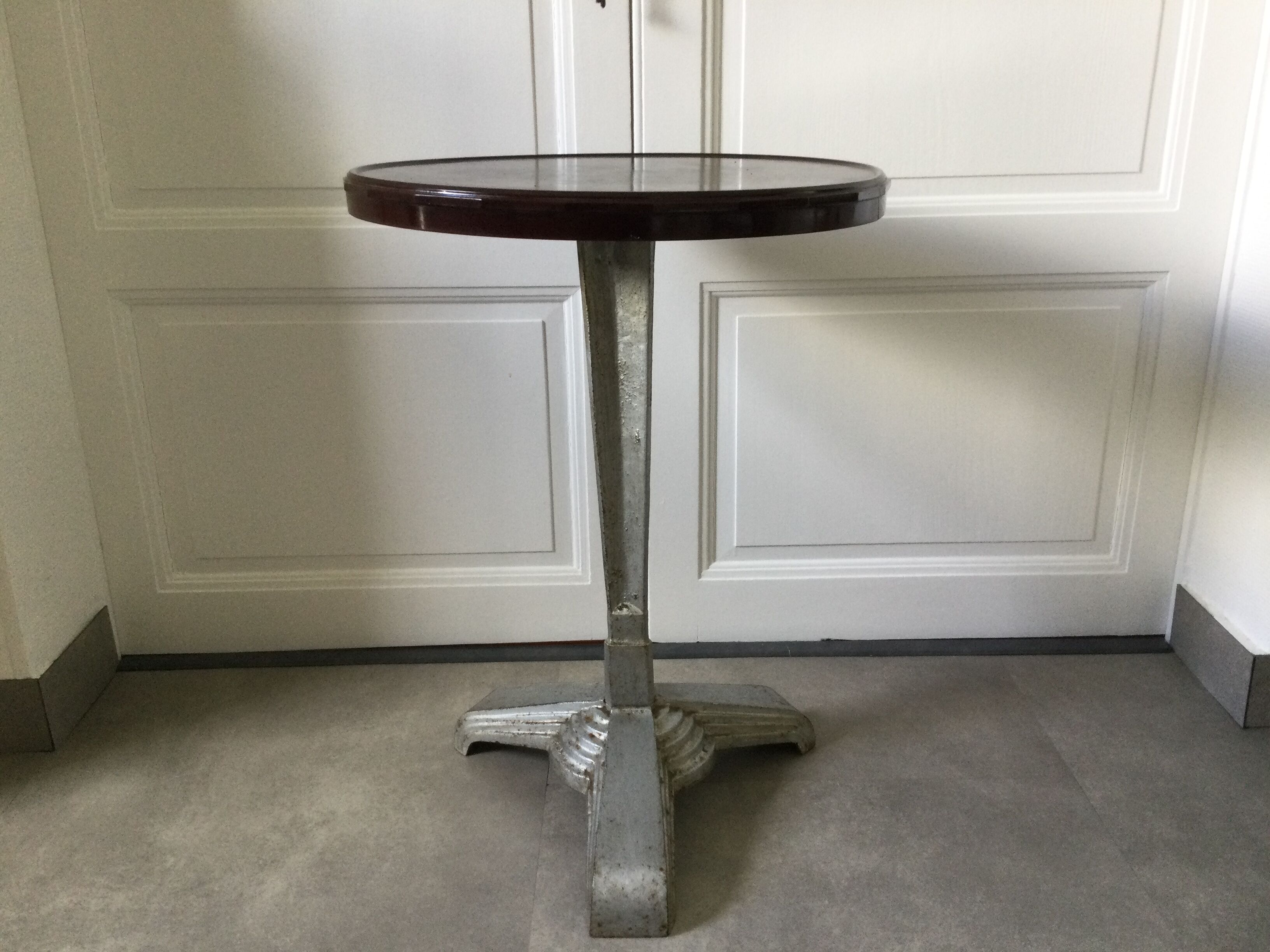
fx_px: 1137
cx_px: 635
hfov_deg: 58.4
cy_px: 476
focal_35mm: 31
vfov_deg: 45.4
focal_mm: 3.3
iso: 80
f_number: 2.4
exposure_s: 1/33
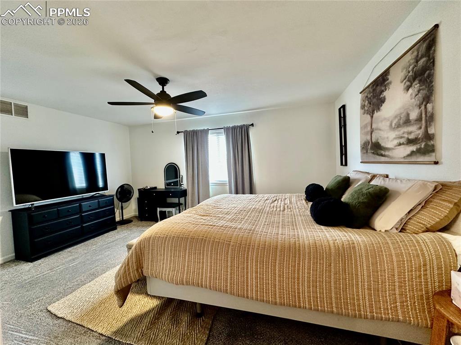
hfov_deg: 102.1
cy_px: 172
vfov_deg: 85.6
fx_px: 186
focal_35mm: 14
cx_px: 230
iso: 200
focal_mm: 2.22
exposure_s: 1/60
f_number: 2.2
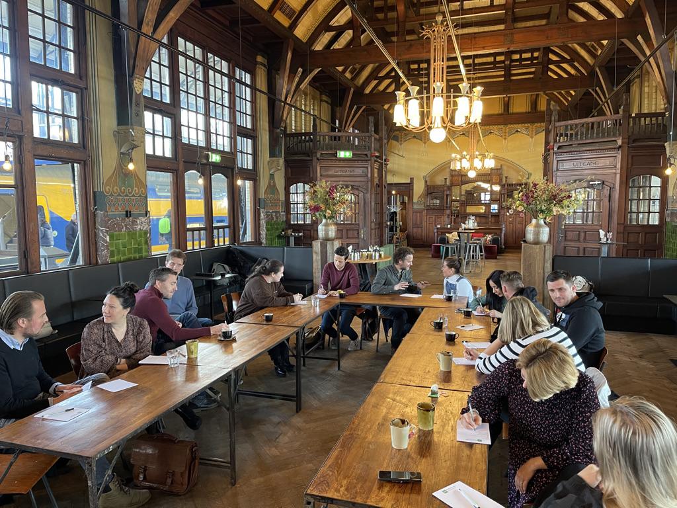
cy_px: 254
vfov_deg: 53.1
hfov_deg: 67.3
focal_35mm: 26
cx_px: 338
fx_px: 508
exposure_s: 1/50
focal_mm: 5.1
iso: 320
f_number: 1.6
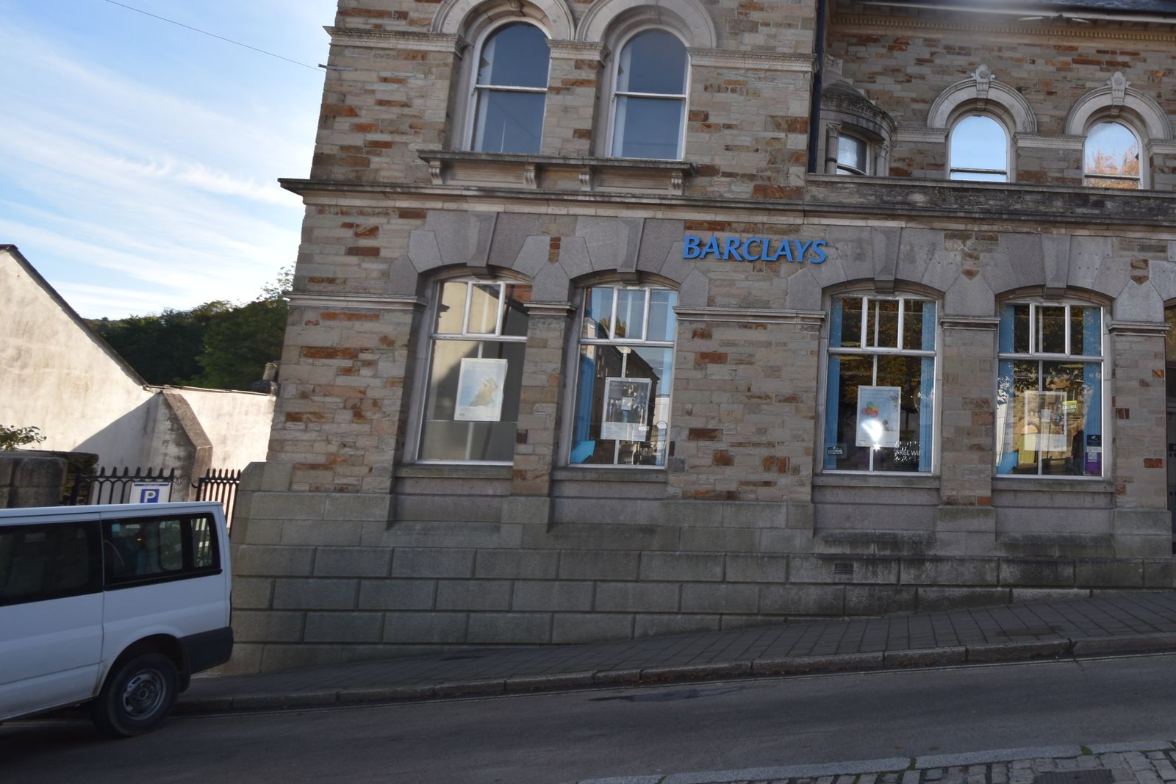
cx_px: 924
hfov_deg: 67.5
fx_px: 784
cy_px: 313
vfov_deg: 52.8
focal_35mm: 24
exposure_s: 1/160
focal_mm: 10
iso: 100
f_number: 6.3
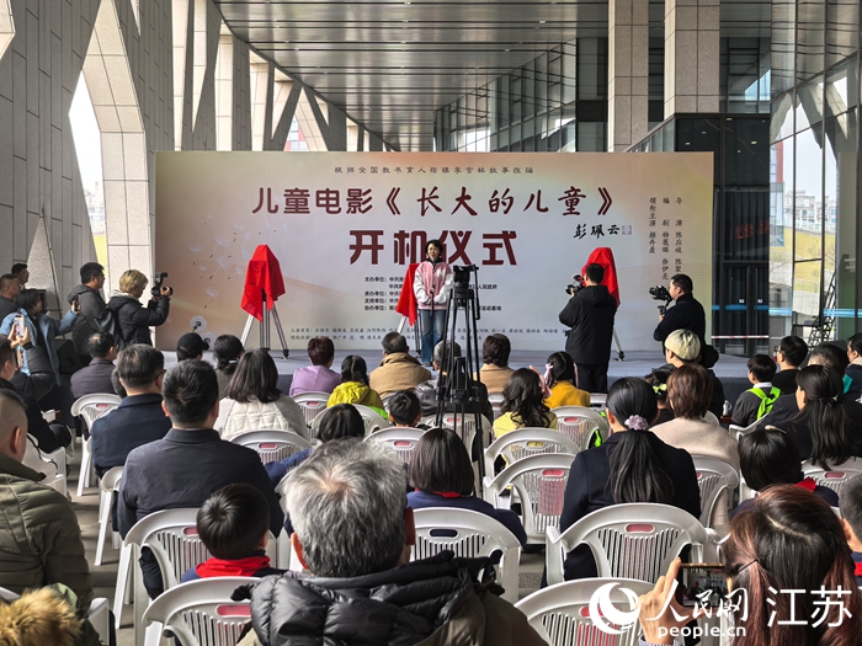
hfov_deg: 46.8
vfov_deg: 36.0
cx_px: 431
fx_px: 996
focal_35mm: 40
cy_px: 323
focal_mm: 5.75
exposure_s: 1/309
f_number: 2
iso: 50
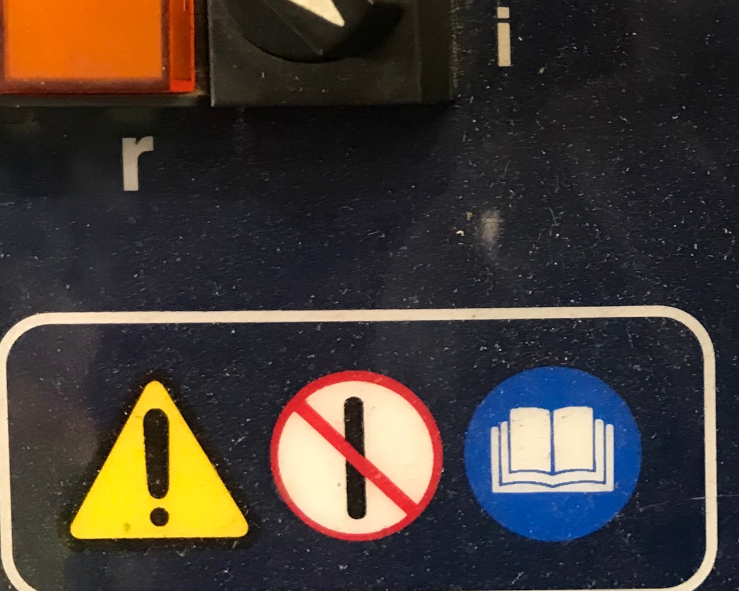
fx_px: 1575
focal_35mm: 72
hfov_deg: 24.4
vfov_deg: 21.0
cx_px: 836
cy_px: 113
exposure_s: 1/17
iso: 80
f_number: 1.8
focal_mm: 3.99
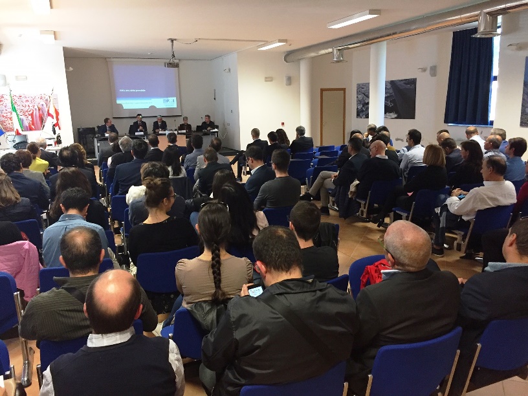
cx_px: 264
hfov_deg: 61.7
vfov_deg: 48.2
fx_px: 442
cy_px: 198
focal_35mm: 29
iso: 200
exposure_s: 1/33
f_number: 2.2
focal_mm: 4.15
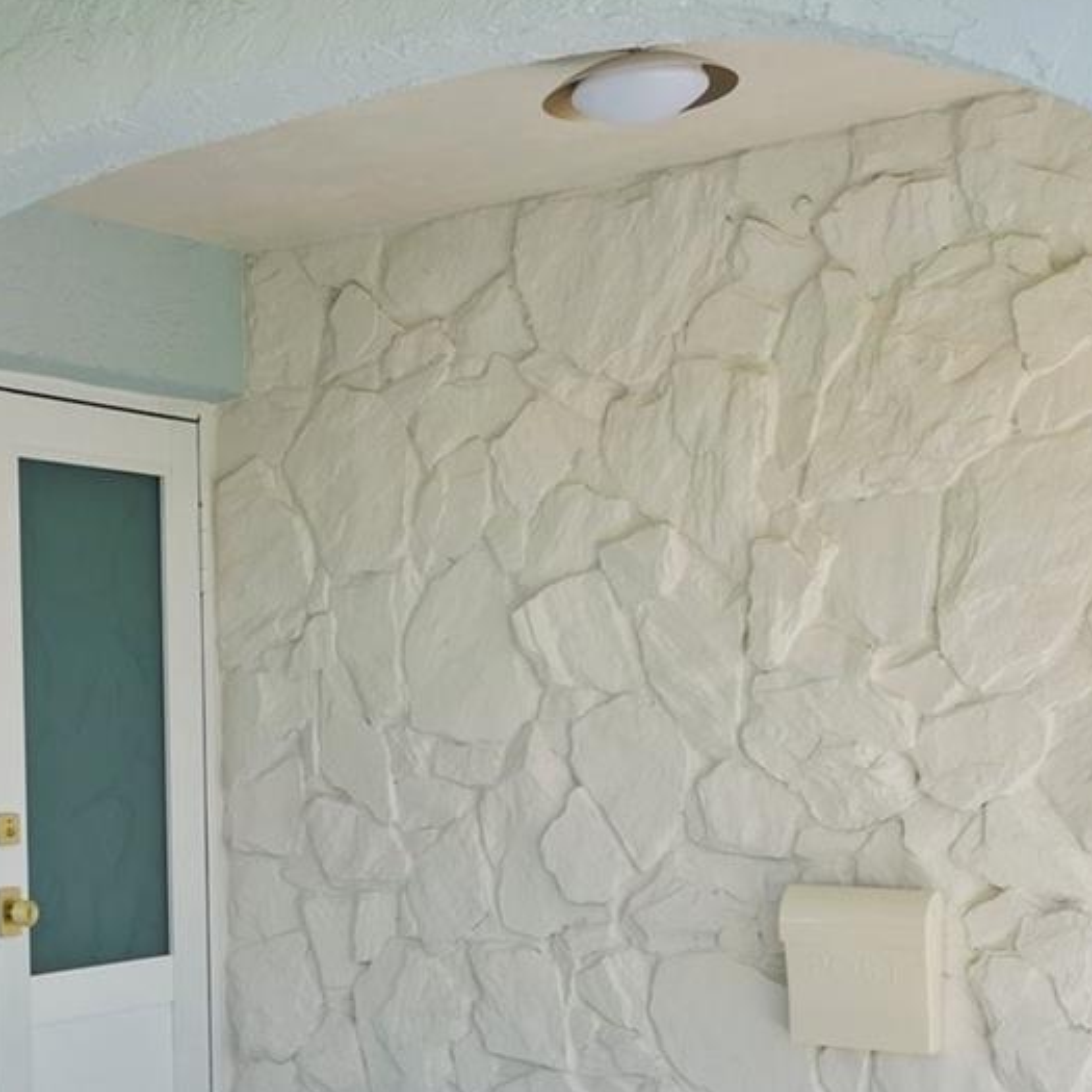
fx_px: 2034
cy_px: 829
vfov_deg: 29.5
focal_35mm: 57
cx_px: -44
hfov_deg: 27.9
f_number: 10
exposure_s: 1/40
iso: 250
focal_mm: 22
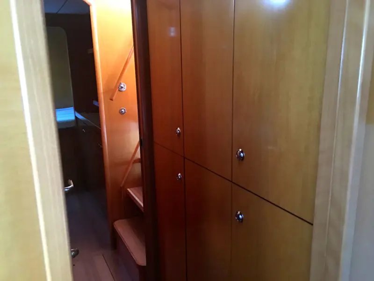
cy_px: 140
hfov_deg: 61.7
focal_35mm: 29
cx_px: 187
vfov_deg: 48.2
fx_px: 313
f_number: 2.2
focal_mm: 4.15
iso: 80
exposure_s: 1/4
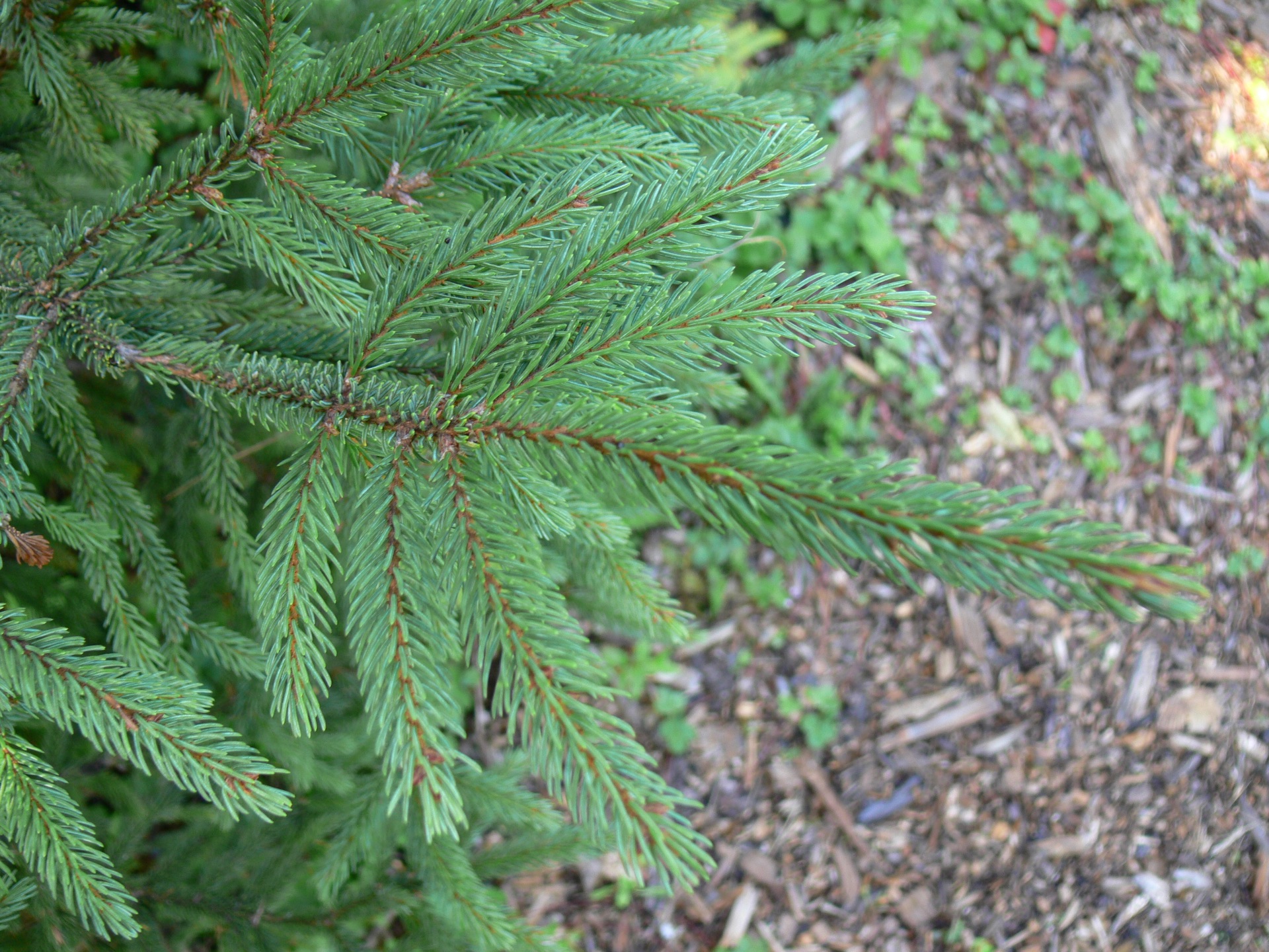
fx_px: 1283
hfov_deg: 52.6
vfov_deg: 40.7
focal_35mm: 35
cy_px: 476
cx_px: 634
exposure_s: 1/30
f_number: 2.8
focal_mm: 7.4
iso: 80
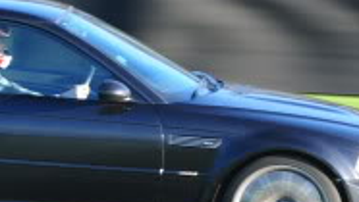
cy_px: 94
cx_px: -33
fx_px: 12843
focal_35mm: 1348
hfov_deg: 1.6
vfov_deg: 0.9
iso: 200
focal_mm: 300
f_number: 5
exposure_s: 1/125
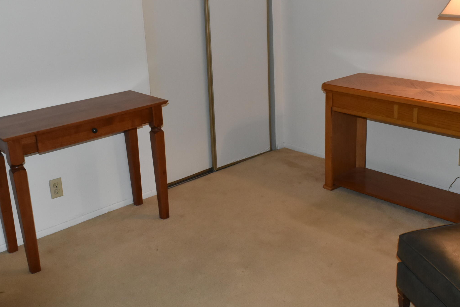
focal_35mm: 40
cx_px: 258
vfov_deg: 33.3
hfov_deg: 48.3
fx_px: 511
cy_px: 128
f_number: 11
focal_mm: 18
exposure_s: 1/100
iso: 1600
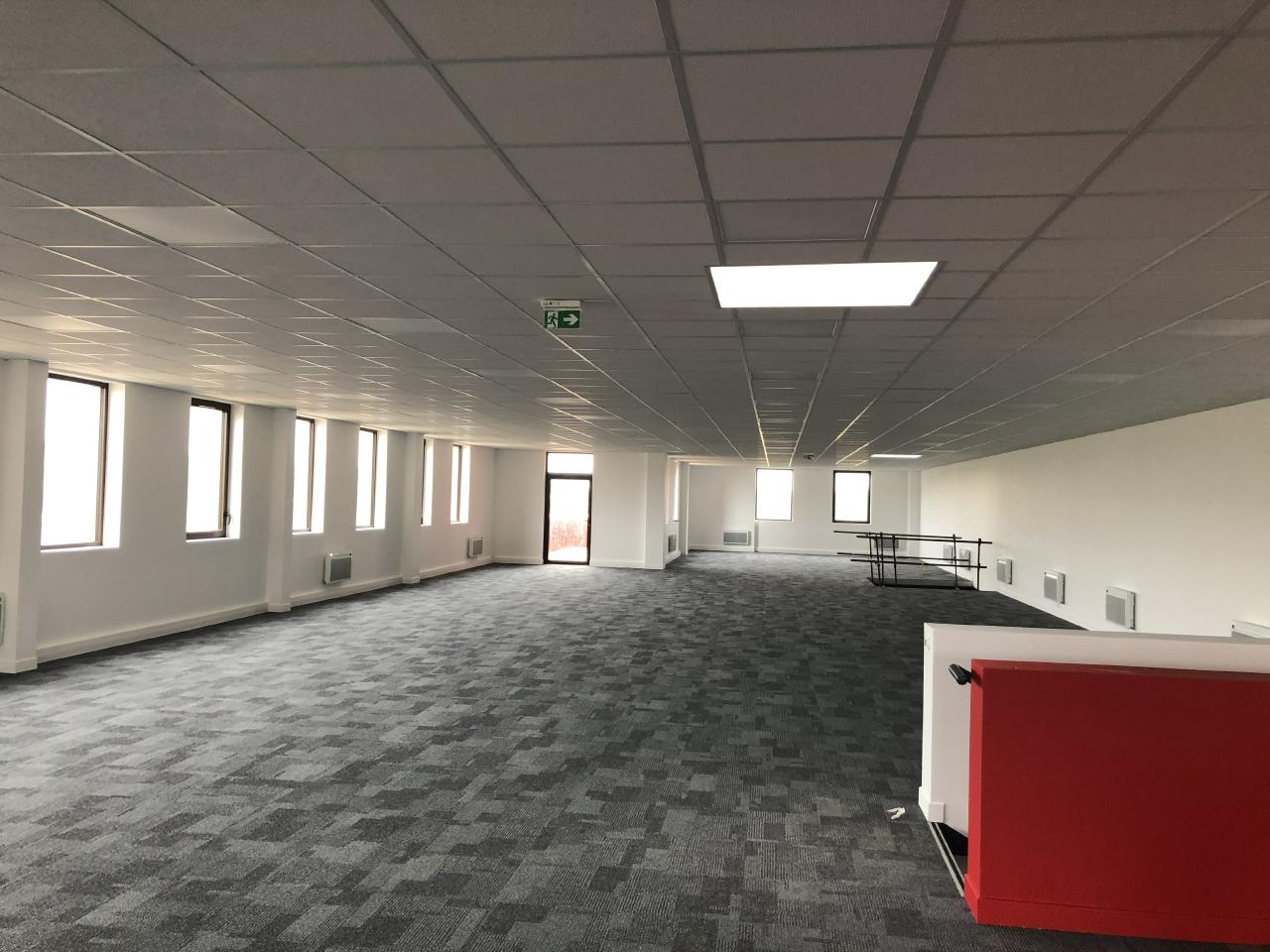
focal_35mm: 28
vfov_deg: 49.7
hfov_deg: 63.4
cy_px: 476
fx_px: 1027
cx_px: 635
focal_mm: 3.99
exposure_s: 1/24
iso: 40
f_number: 1.8
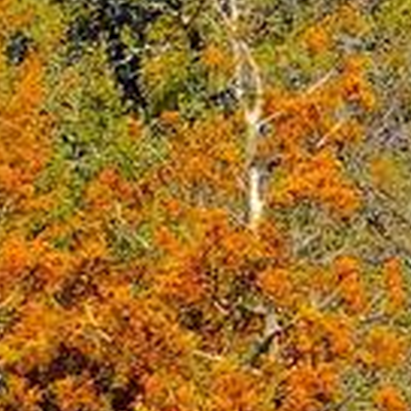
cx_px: 1097
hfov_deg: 3.9
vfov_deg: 3.9
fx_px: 5897
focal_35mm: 439
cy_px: -468
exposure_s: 1/800
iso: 125
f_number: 4.2
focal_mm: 11.7
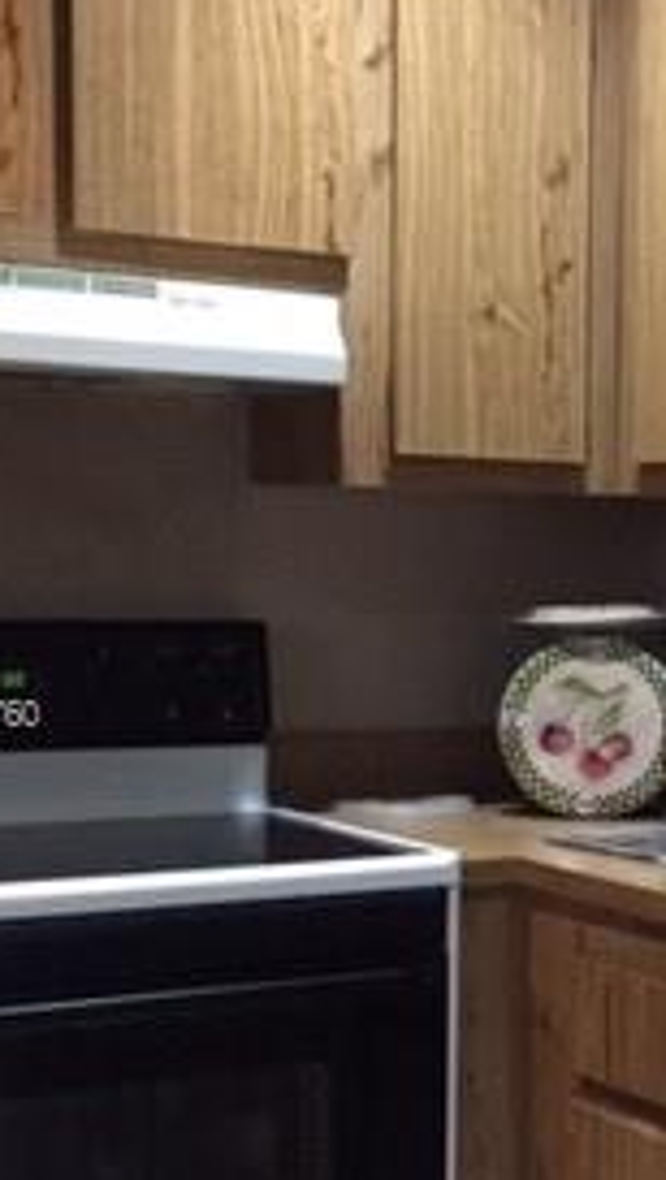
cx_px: 813
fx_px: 2318
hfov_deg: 15.7
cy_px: 718
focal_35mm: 74
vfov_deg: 28.5
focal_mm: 4.15
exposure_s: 1/15
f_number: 2.2
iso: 320
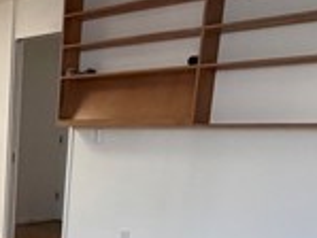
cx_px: -55
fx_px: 550
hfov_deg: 28.4
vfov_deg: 23.0
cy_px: 261
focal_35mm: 60
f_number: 2.2
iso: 320
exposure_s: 1/120
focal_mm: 2.22
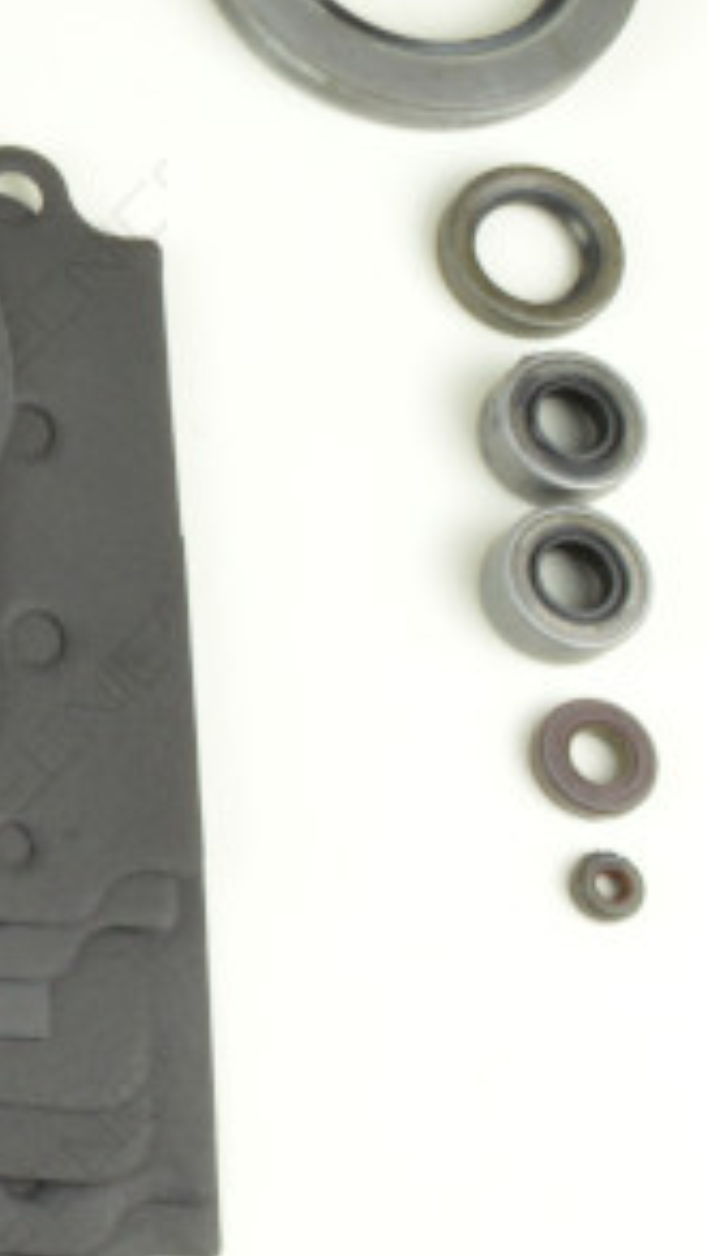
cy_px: -26
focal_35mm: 118
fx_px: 3929
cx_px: -1116
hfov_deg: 9.0
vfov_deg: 17.7
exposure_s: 1/8
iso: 400
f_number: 25
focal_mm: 22
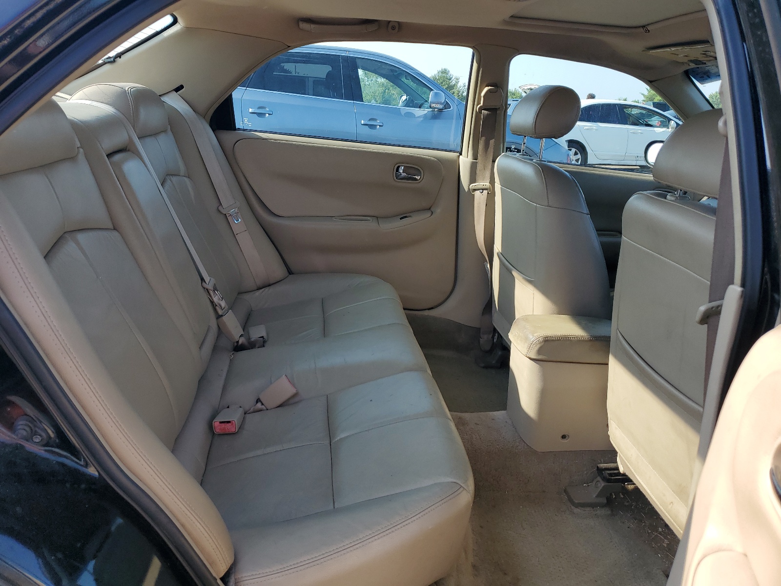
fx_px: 587
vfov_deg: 53.1
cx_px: 390
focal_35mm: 26
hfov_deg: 67.3
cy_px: 293
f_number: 1.5
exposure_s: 1/1000
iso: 50
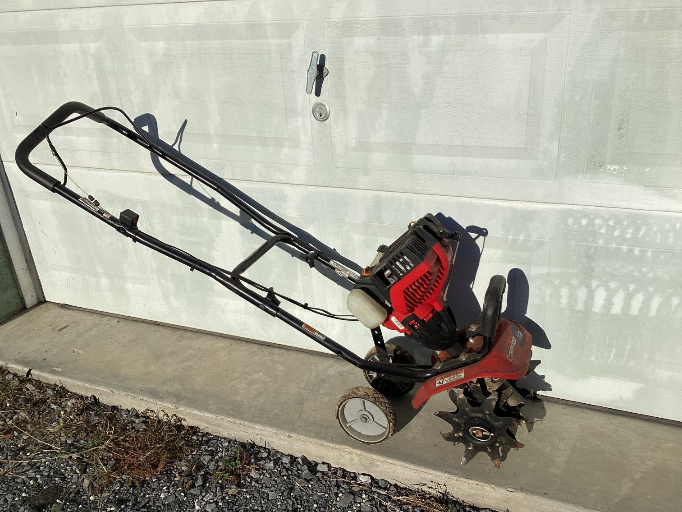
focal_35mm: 31
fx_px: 611
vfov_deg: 45.4
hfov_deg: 58.3
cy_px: 256
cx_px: 341
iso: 25
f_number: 2.4
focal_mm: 3.3
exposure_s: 1/4292
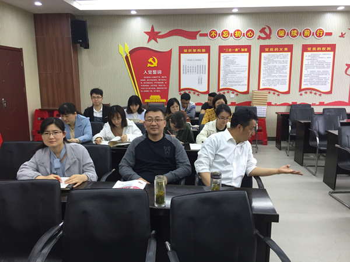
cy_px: 131
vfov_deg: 48.2
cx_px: 175
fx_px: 293
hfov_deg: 61.7
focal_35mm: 29
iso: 64
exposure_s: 1/33
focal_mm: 4.15
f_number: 2.2
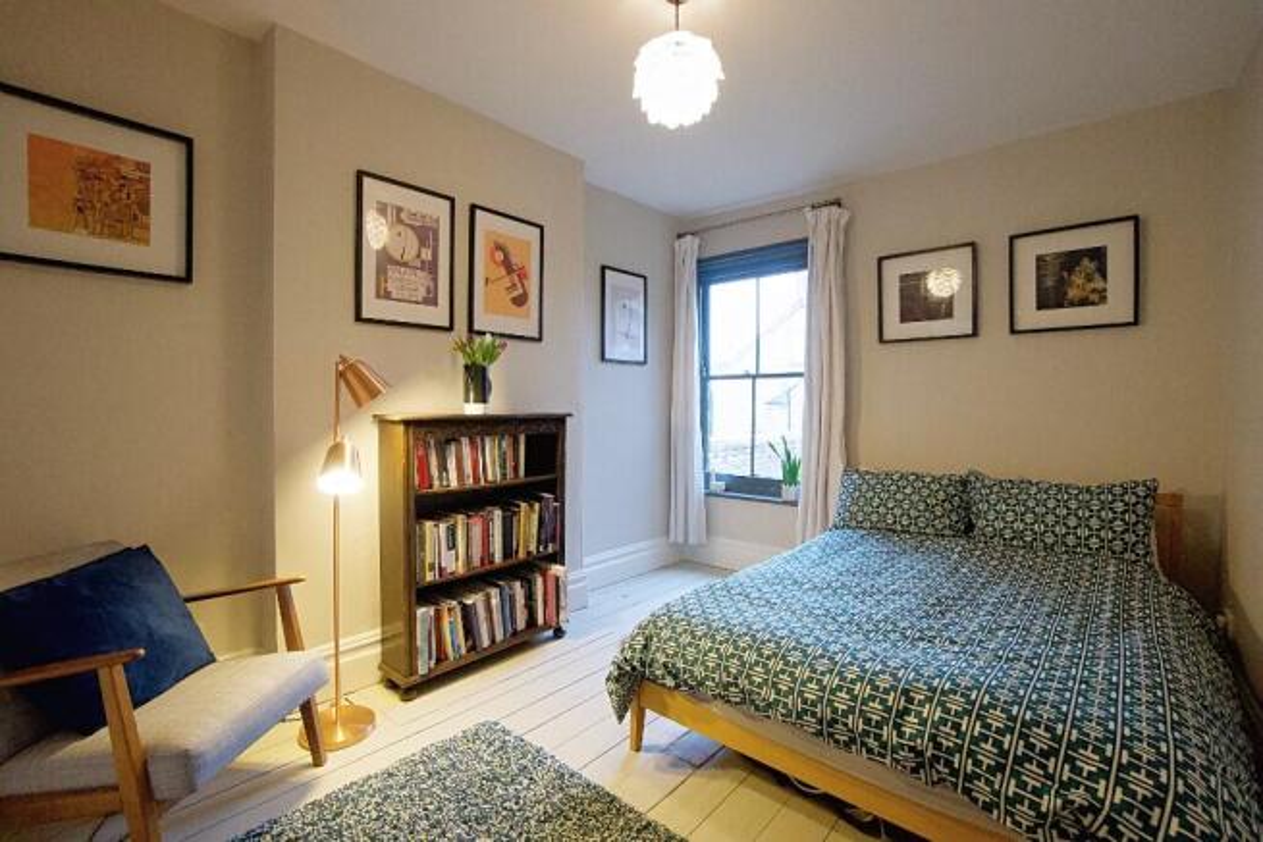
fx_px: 526
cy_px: 421
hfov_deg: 100.4
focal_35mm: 15
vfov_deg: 77.4
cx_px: 632
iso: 4000
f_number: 4
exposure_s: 1/160
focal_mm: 10
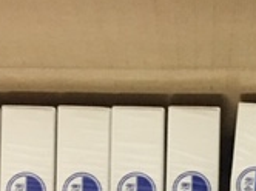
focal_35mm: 112
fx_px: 827
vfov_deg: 12.0
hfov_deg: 17.2
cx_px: 248
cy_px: 360
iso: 160
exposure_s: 1/8
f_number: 2.2
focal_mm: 4.15
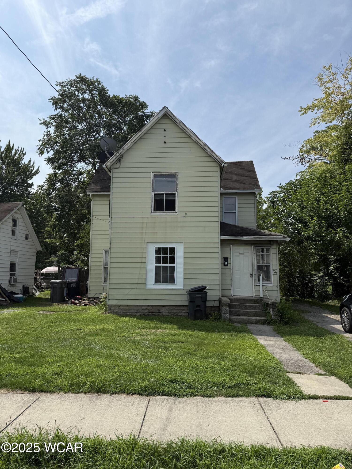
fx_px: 325
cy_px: 234
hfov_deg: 56.8
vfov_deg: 71.6
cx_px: 176
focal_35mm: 24
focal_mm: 6.76
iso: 80
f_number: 1.78
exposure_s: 1/6711
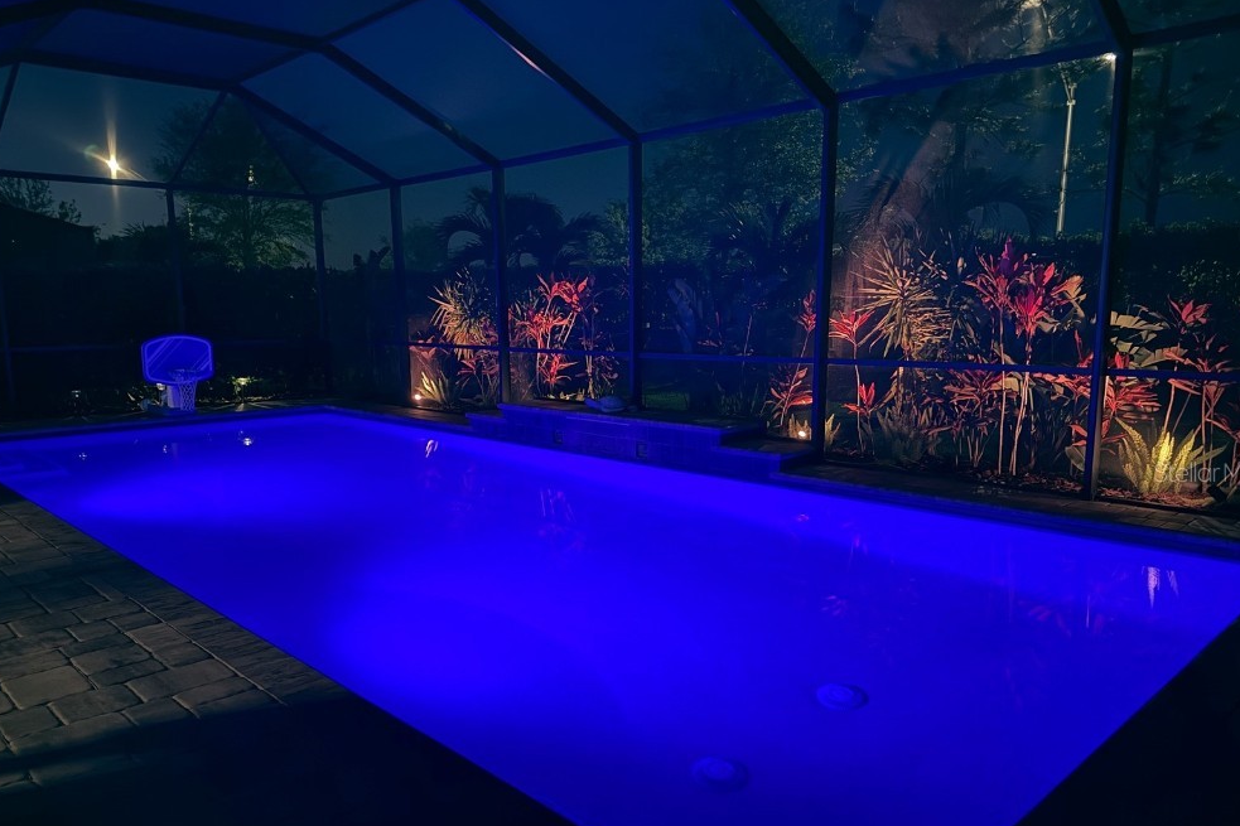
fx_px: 895
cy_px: 472
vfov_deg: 49.4
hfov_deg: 69.4
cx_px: 627
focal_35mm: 26
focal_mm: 6.76
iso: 1000
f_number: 1.78
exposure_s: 1/15
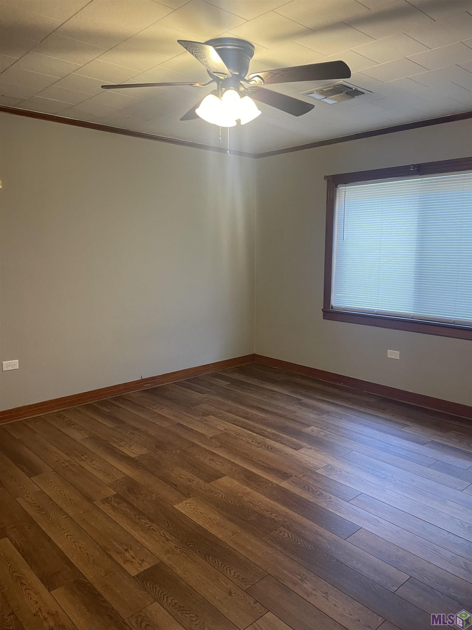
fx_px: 473
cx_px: 236
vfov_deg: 67.3
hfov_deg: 53.1
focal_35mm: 26
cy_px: 315
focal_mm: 4.2
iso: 200
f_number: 1.6
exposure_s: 1/60
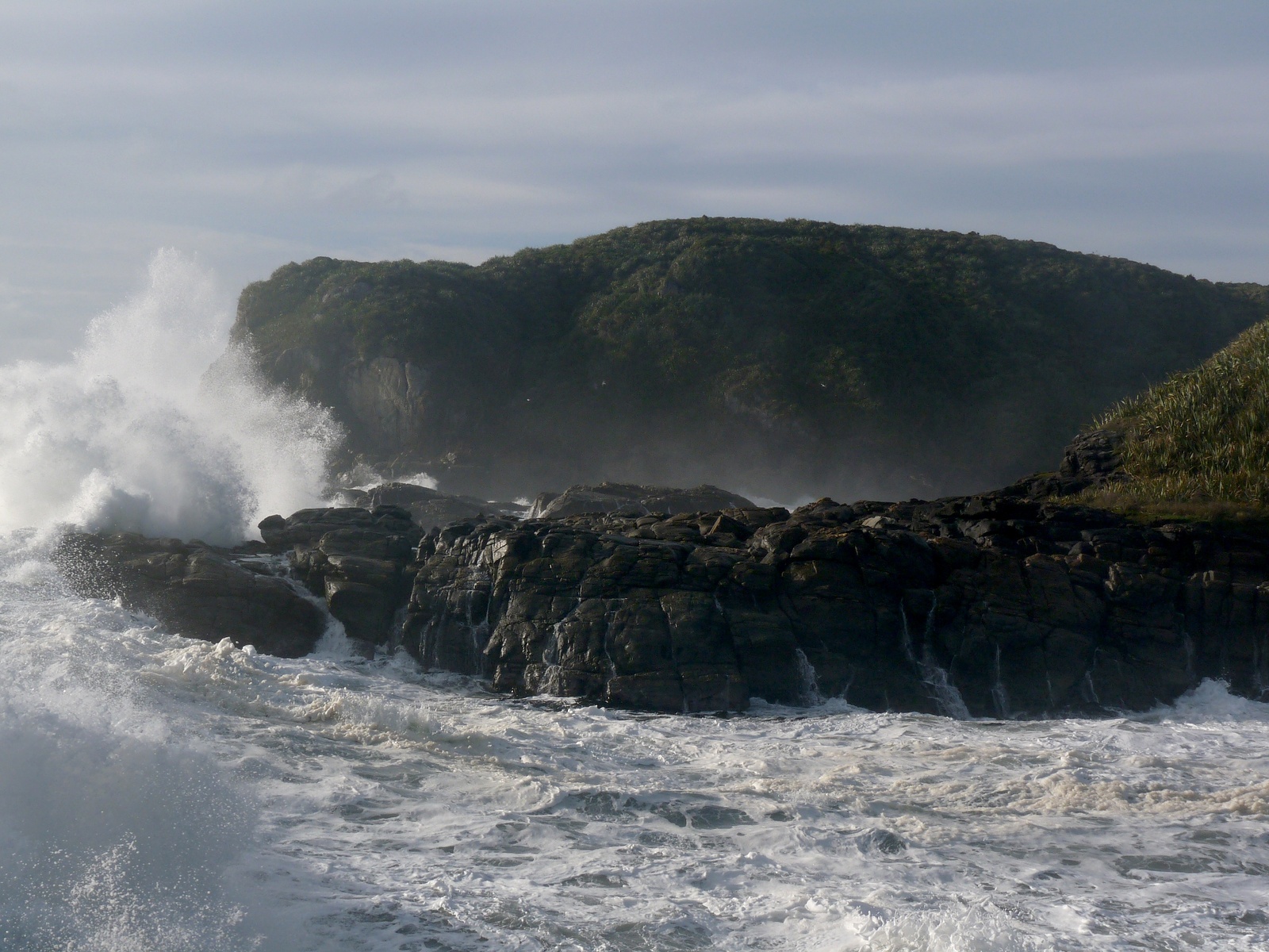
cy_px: 476
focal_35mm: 59
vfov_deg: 24.8
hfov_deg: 32.7
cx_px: 634
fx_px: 2163
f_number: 7.1
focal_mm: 10.4
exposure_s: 1/500
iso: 100
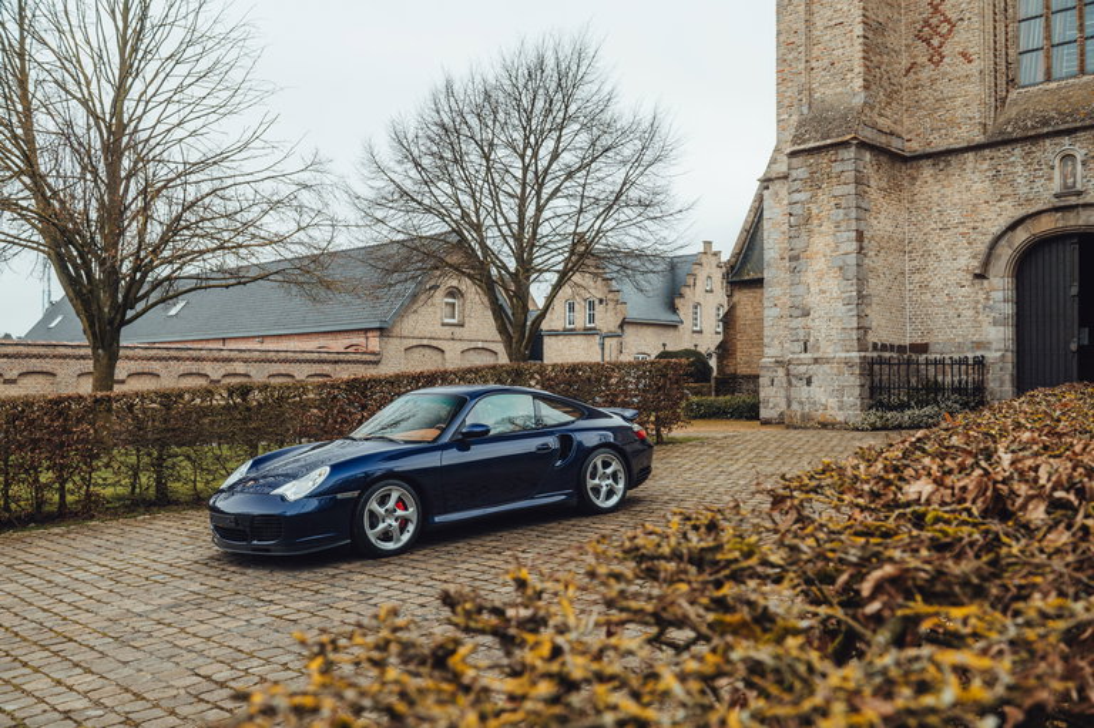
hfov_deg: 54.5
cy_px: 364
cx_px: 547
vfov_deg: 37.8
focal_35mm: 35
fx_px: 1063
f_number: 5.6
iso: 400
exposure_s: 1/80
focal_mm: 35
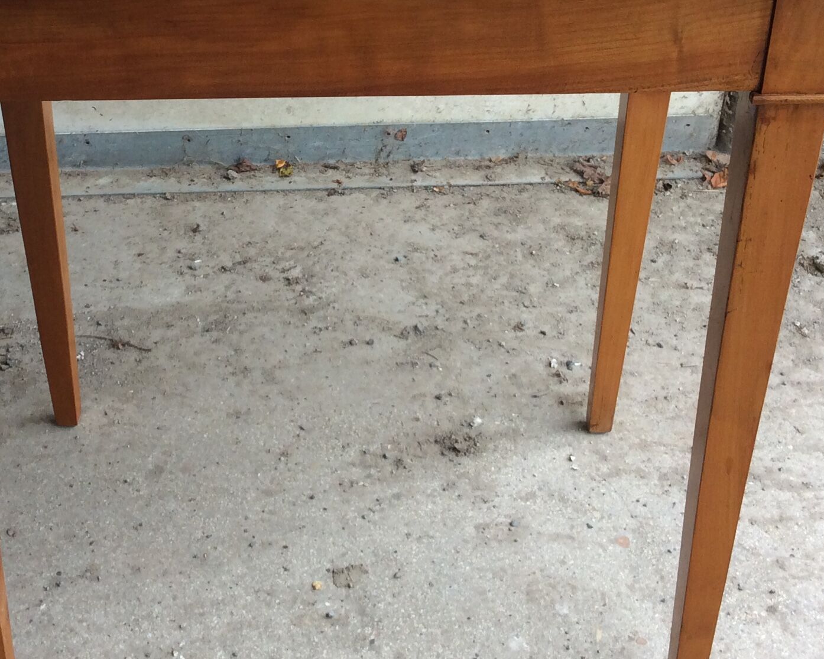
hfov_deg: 32.4
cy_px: 212
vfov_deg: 26.1
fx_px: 1414
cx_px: 322
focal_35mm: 58
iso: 40
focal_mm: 3.3
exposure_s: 1/50
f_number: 2.4
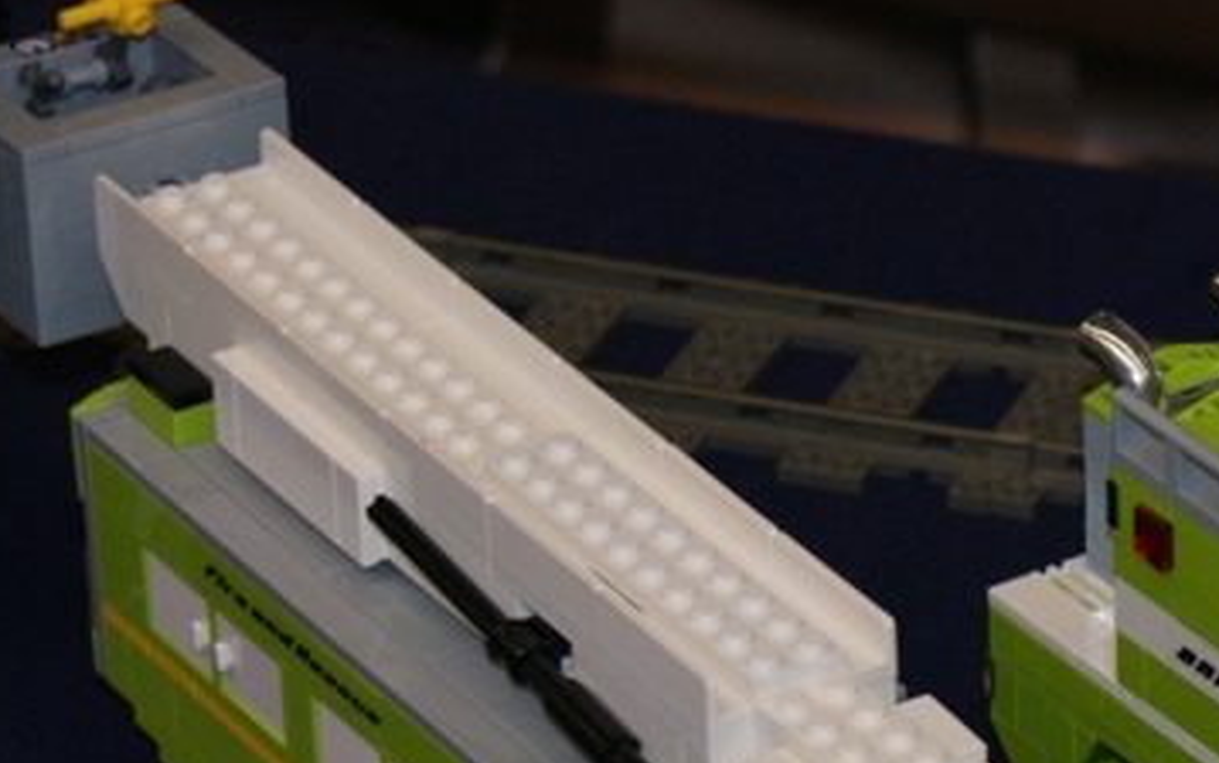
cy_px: 850
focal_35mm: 240
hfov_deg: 8.7
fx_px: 7991
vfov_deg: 5.4
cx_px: 1100
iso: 400
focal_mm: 55
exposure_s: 1/80
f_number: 5.6
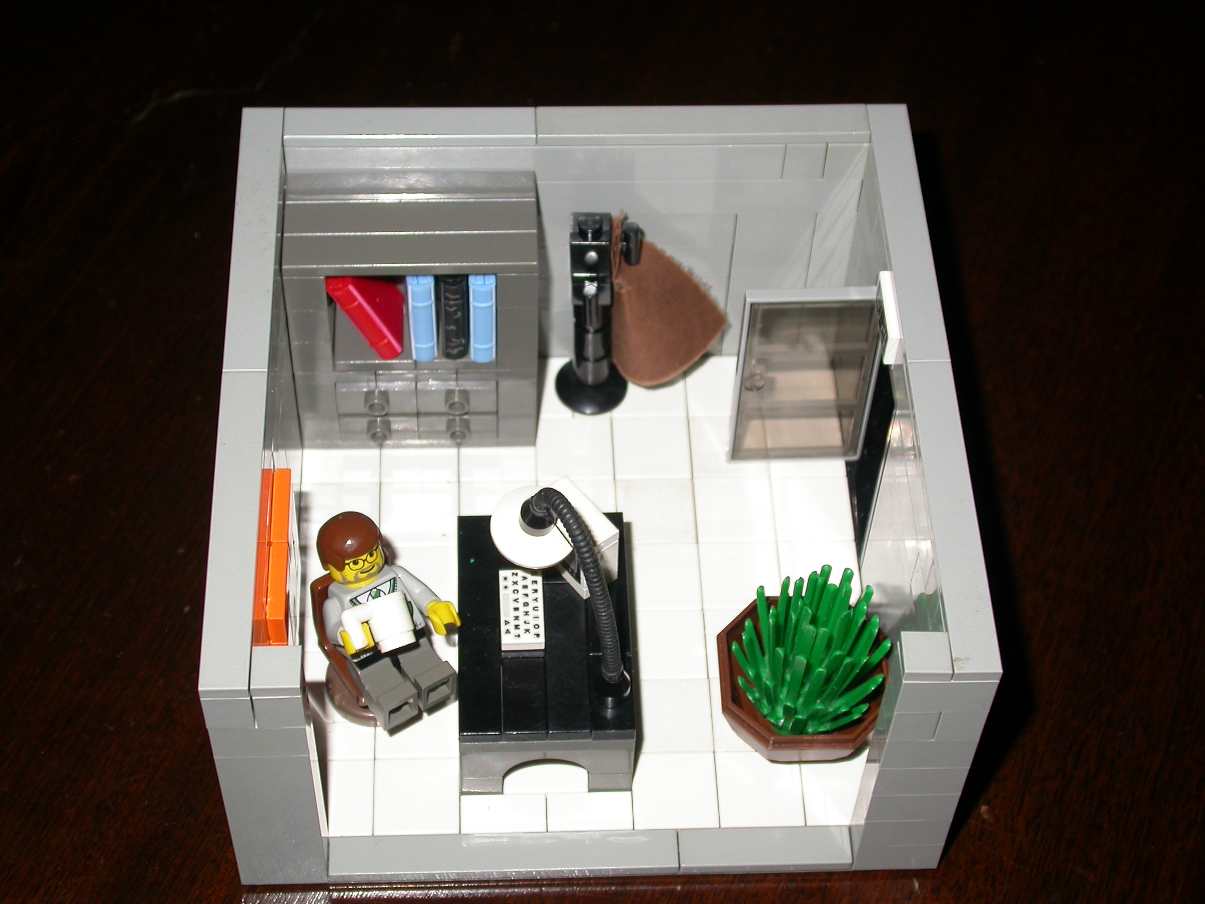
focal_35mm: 67
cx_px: 602
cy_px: 452
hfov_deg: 29.0
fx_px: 2332
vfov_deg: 21.9
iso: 100
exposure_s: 1/60.3
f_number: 3.2
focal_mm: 14
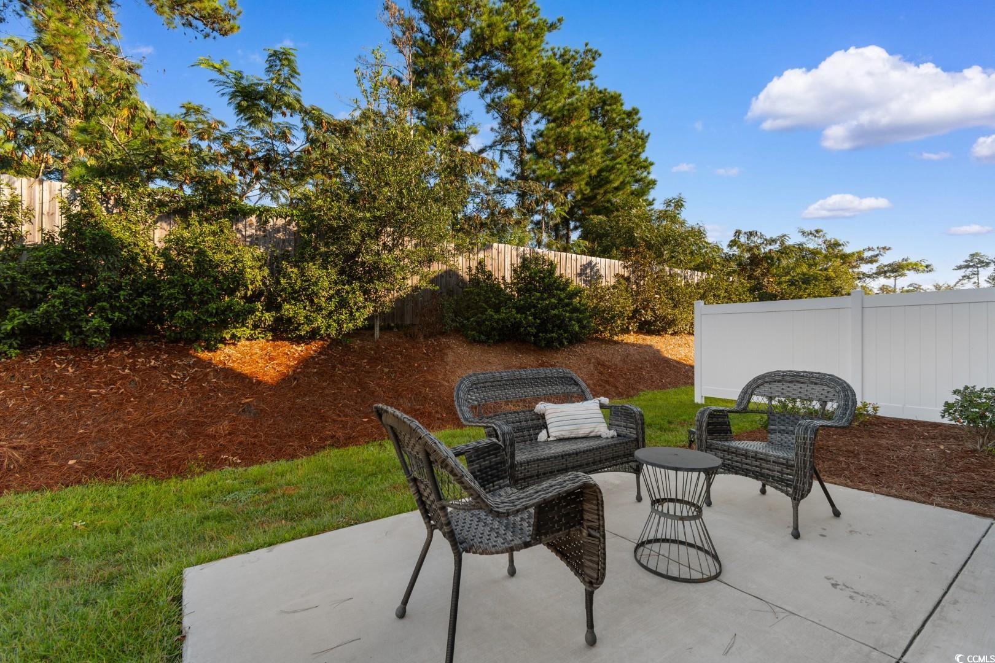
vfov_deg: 77.3
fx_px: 415
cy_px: 332
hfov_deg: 100.4
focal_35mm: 15
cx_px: 498
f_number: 5
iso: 100
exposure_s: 1/100
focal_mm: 10
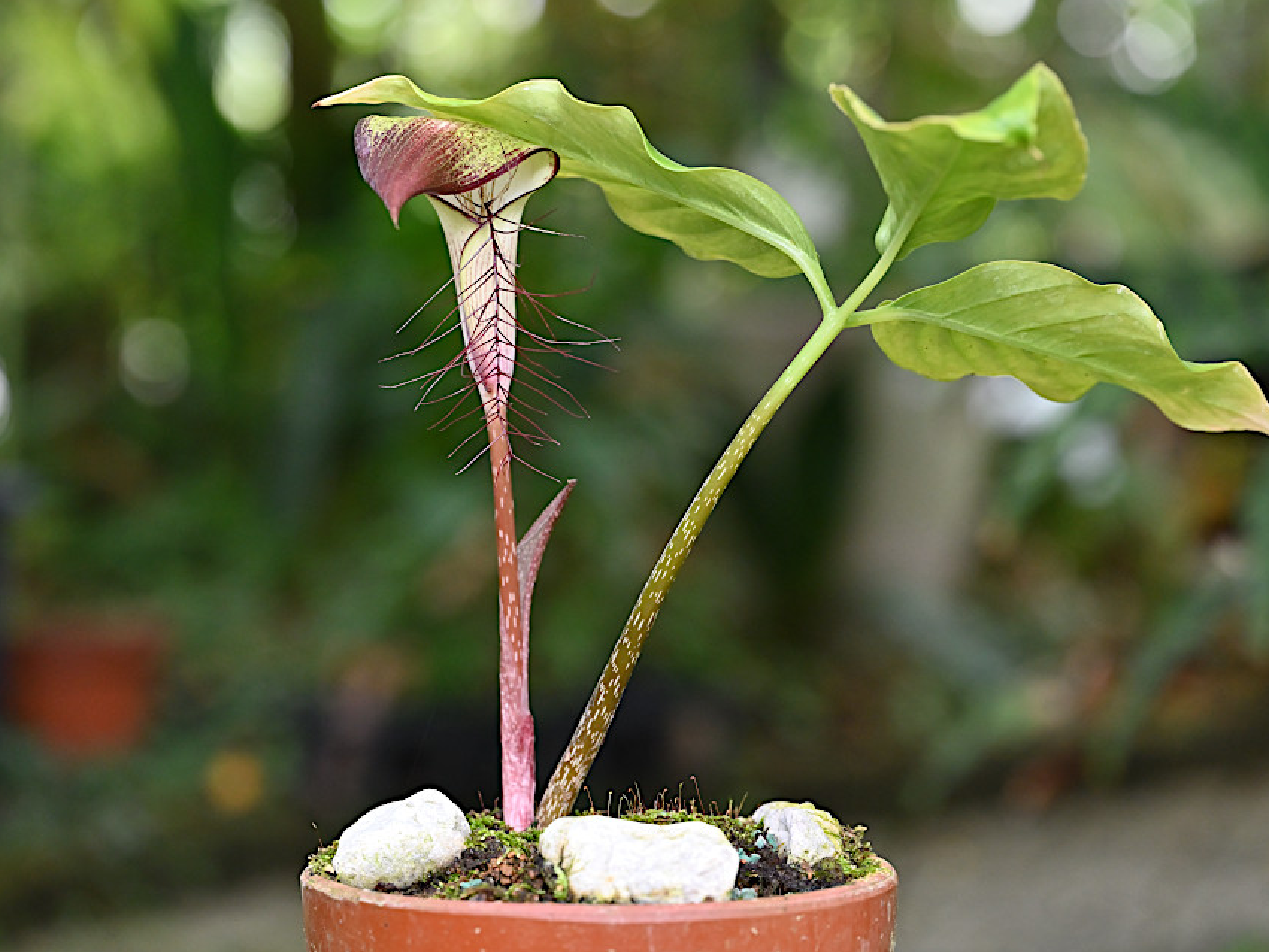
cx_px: 640
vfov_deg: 13.0
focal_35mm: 114
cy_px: 476
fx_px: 4180
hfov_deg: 17.3
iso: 3200
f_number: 4
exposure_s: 1/125
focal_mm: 105
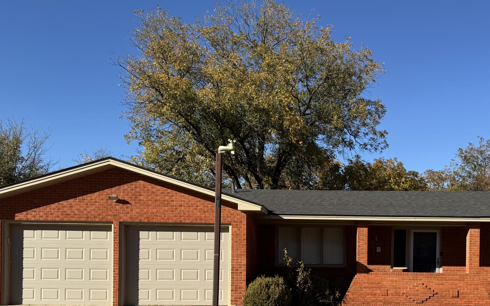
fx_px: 534
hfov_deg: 48.6
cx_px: 321
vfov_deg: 30.9
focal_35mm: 40
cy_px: 259
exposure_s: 1/3802
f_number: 1.78
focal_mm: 6.76
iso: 80
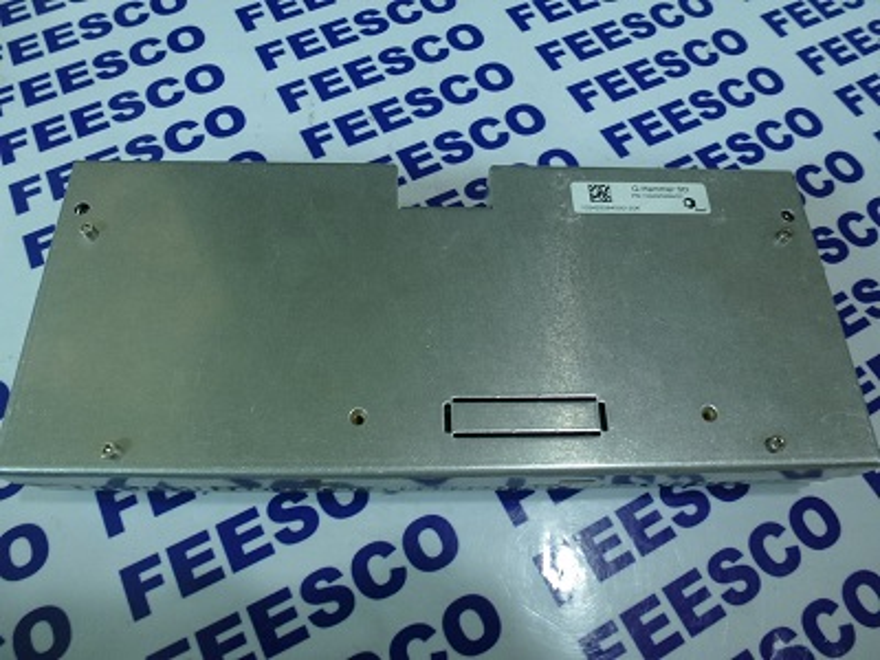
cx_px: 440
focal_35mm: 24
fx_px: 610
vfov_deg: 56.8
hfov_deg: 71.6
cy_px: 330
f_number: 3.3
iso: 200
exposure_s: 1/20
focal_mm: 4.3
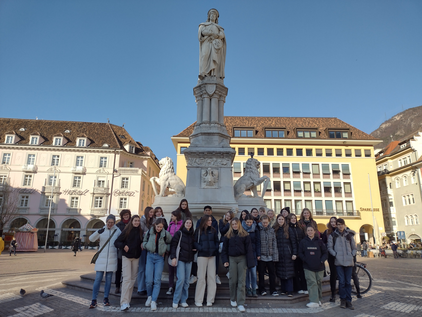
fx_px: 329
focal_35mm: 27
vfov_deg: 51.4
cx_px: 211
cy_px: 158
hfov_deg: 65.3
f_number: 1.7
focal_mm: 4.71
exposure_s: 1/1263
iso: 100
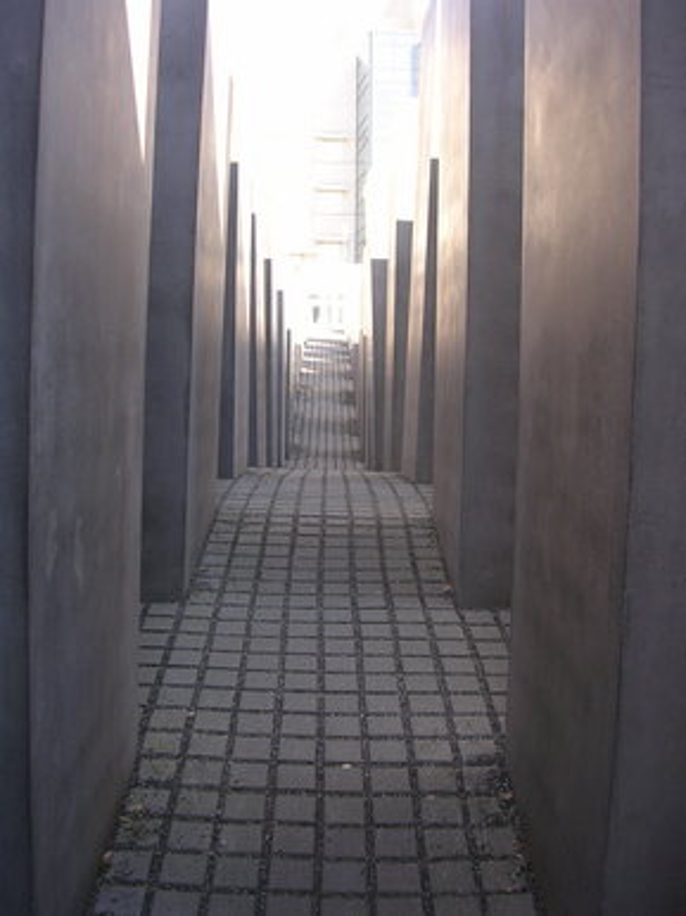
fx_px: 1005
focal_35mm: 38
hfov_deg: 37.7
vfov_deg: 49.0
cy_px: 458
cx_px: 343
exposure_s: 1/130
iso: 50
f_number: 2.8
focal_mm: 5.8
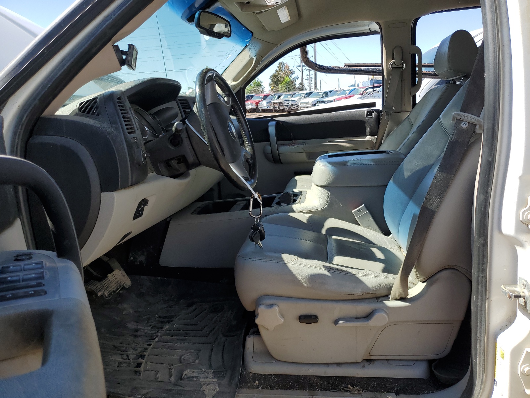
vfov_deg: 53.1
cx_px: 265
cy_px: 199
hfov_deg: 67.3
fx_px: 398
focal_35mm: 26
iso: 50
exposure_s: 1/1429
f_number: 1.5
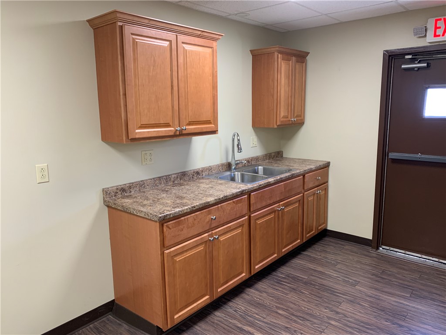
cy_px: 168
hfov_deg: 67.3
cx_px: 223
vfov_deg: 53.1
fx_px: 335
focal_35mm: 26
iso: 125
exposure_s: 1/60
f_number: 1.8
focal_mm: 4.25
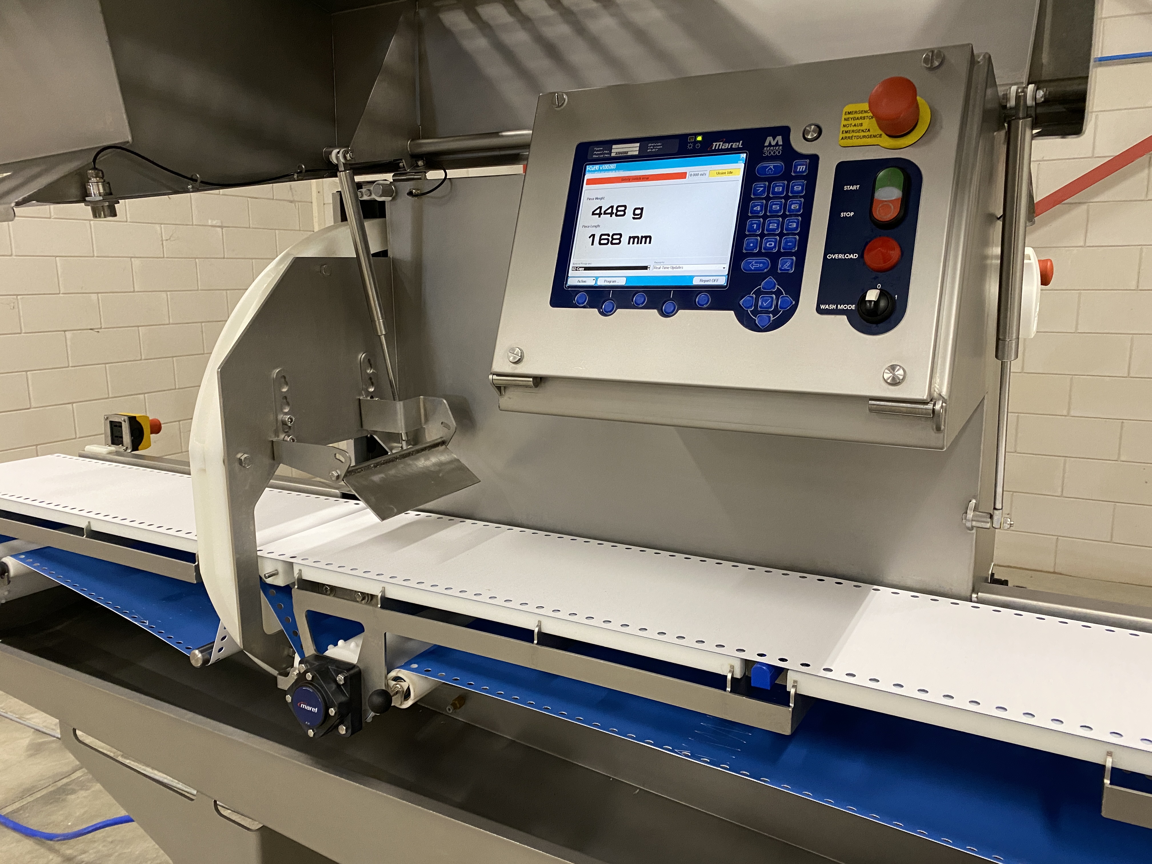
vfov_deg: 53.1
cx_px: 576
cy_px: 432
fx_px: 865
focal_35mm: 26
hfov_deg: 67.3
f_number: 1.8
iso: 320
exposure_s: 1/50
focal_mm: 4.25
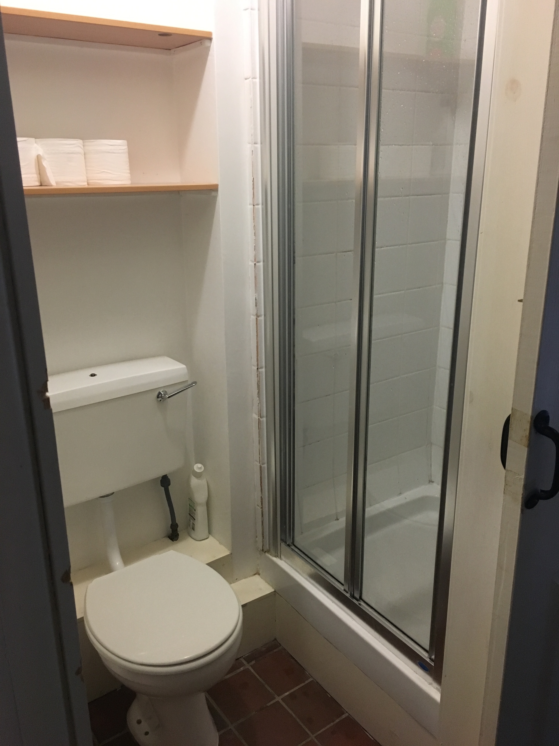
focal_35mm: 29
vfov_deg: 61.7
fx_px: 624
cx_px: 280
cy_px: 373
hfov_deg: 48.2
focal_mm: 4.15
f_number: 2.2
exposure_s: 1/25
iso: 200
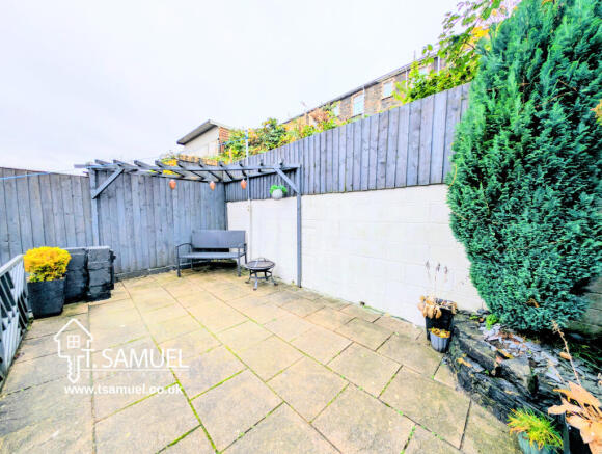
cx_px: 301
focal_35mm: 12
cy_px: 227
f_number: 1.95
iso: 40
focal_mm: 2.23
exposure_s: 1/74.4
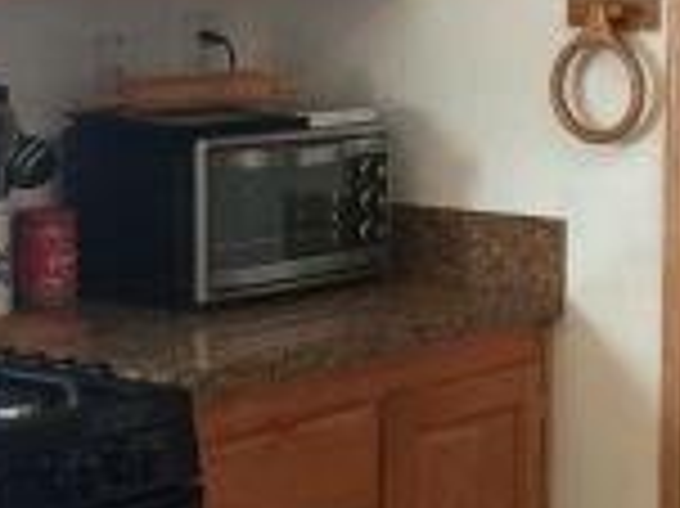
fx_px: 2257
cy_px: 243
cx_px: 712
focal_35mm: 115
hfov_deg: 16.7
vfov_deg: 12.9
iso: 100
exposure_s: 1/15
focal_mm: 4.15
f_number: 2.2
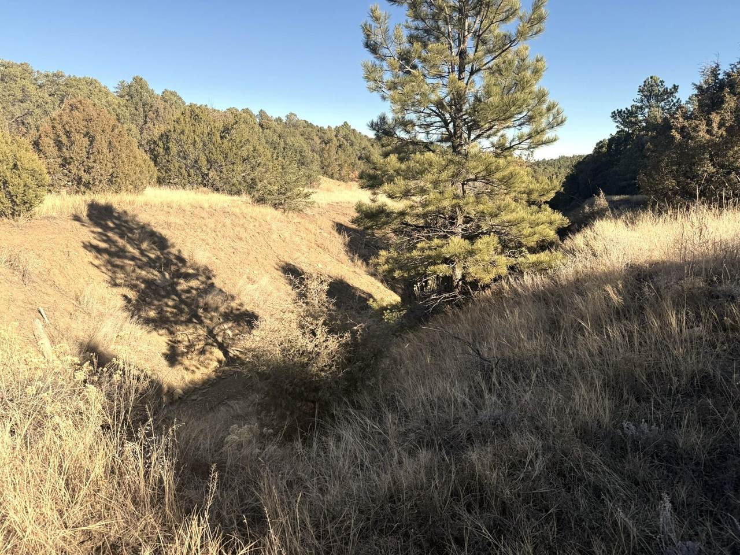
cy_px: 278
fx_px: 513
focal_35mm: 24
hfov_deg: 71.6
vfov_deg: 56.8
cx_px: 370
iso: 80
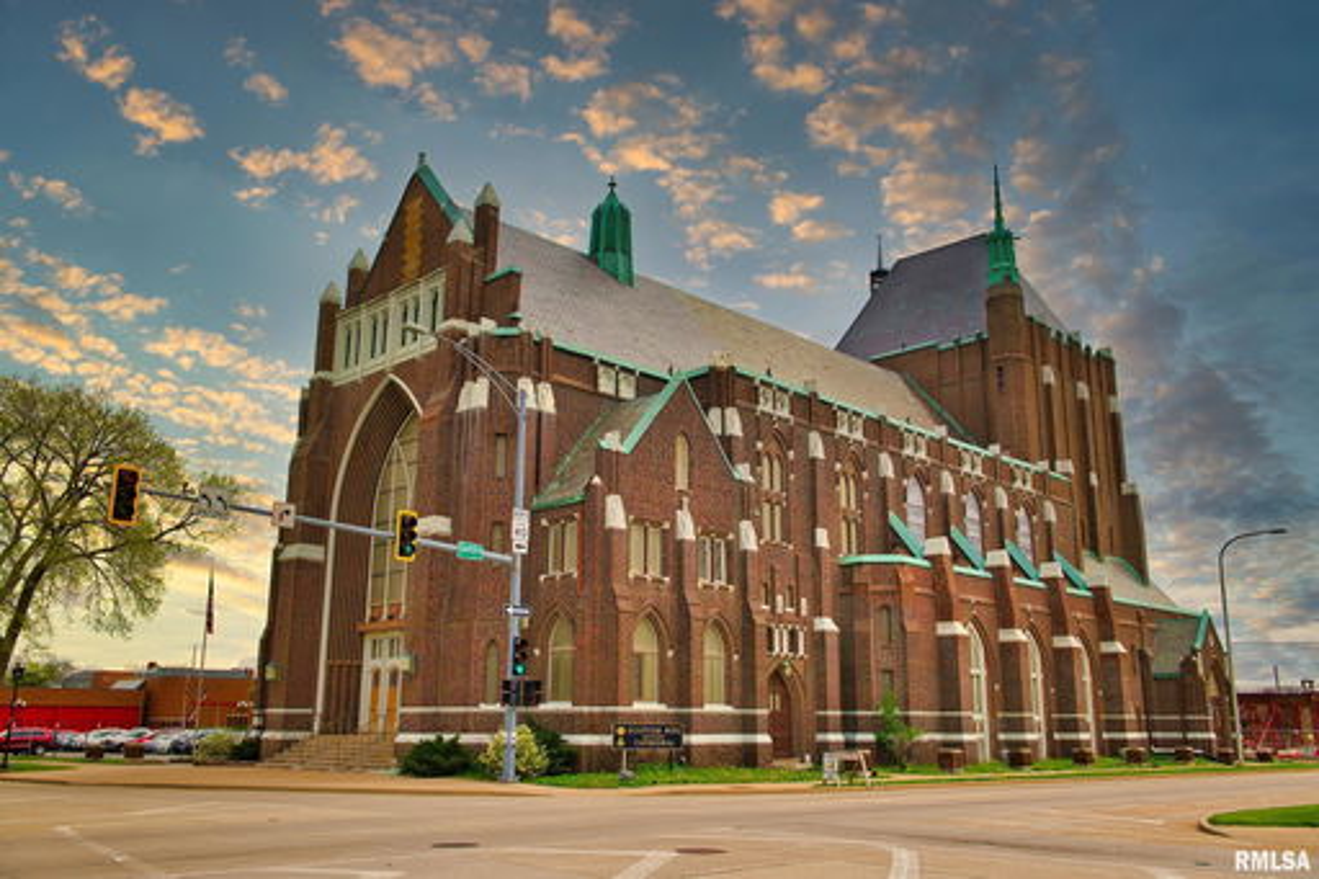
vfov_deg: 41.1
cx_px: 660
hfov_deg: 58.7
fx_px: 1172
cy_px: 440
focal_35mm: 32
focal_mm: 32
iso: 64
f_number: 6.3
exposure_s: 1/640
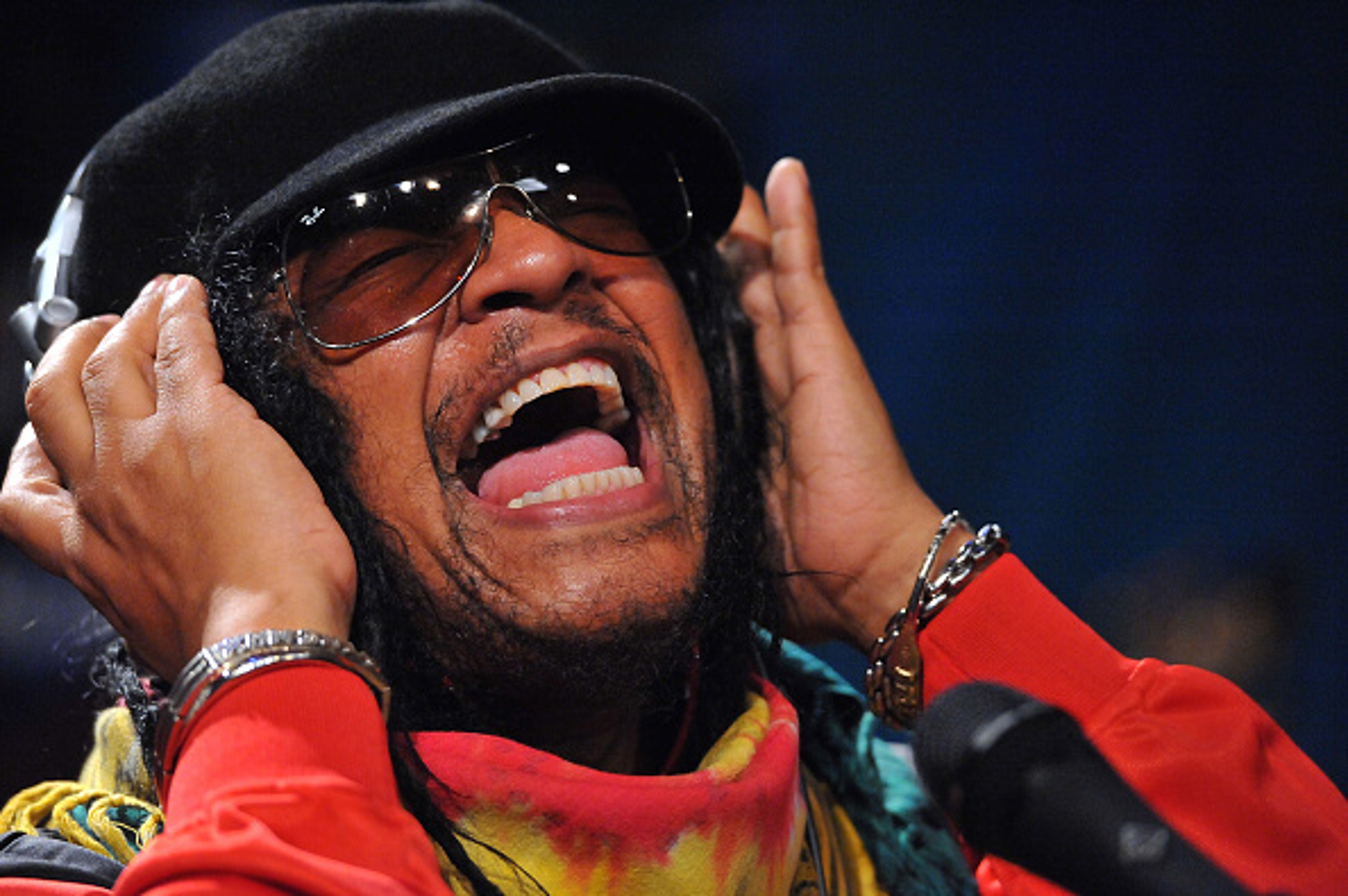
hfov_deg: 10.3
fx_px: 7482
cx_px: 674
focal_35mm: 200
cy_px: 448
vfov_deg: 6.9
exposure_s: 1/400
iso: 5000
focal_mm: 200
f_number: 4
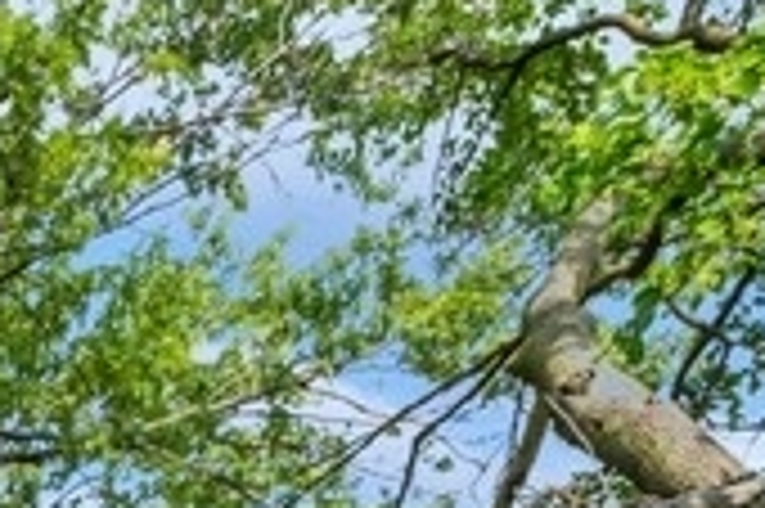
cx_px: -1030
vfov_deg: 11.5
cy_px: 1335
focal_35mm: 90
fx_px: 1911
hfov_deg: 14.9
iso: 320
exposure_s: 1/250
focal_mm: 17
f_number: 8
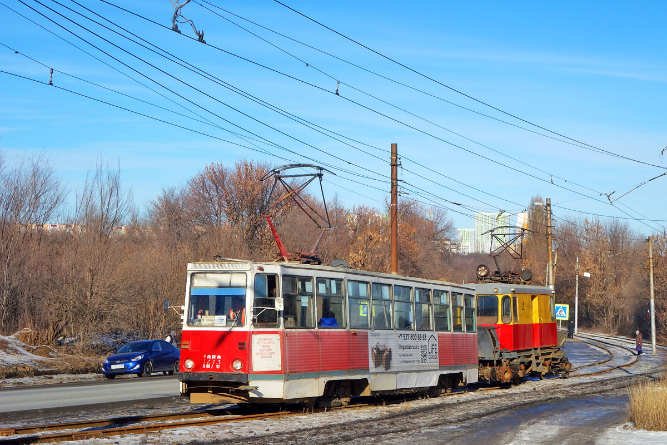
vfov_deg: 23.0
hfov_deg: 33.9
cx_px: 334
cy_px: 222
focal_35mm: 59
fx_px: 1093
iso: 125
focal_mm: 21.77
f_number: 8
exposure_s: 1/500
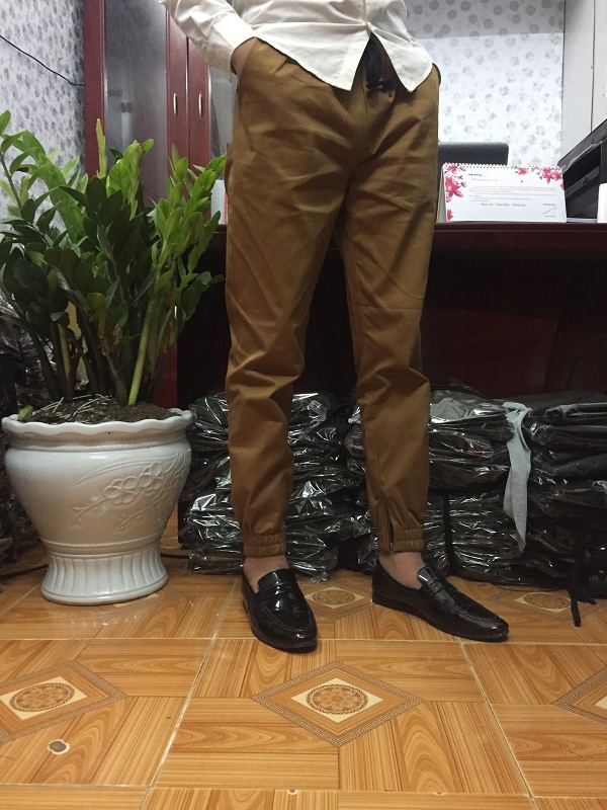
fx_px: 678
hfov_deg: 48.2
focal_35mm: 29
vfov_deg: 61.7
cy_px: 405
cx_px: 304
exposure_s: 1/17
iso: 250
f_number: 2.2
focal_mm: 4.15
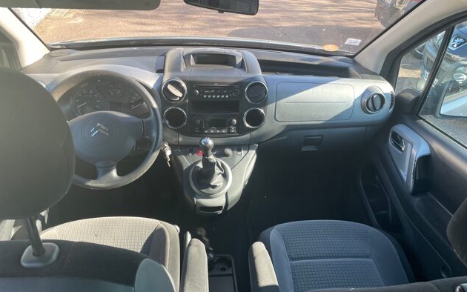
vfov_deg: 44.4
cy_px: 170
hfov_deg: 66.5
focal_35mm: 28
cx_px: 235
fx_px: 356
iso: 32
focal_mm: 4.2
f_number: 1.6
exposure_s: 1/151
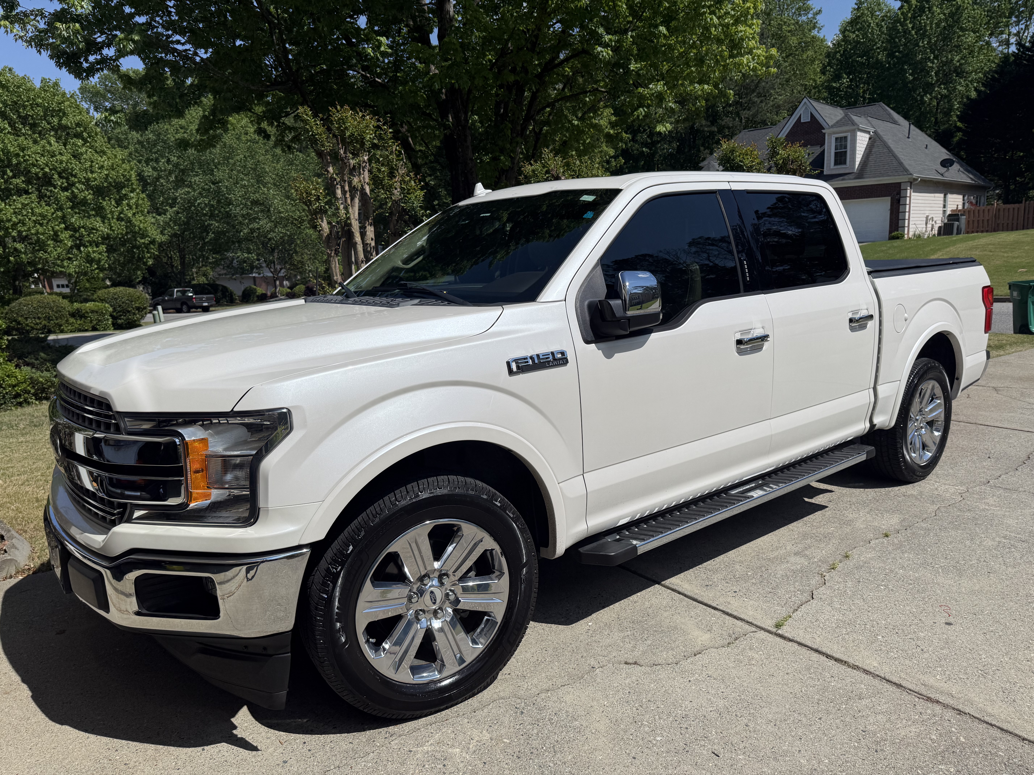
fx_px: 717
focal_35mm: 24
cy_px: 388
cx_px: 517
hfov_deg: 71.6
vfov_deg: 56.8
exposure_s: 1/11905
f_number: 1.78
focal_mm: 6.76
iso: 80
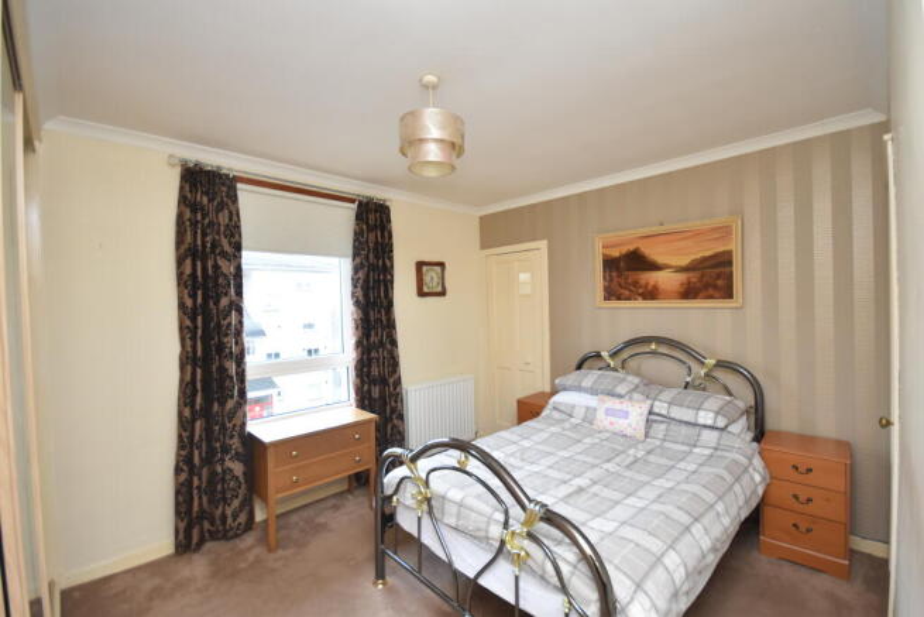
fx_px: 385
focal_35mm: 15
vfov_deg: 77.4
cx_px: 462
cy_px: 308
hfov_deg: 100.4
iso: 1100
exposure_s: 1/60
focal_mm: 10
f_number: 4
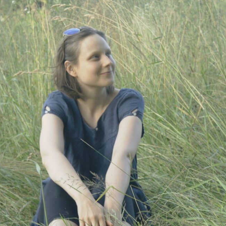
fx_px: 997
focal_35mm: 135
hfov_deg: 12.9
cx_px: 113
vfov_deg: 12.9
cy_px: 128
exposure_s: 1/100
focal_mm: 70
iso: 400
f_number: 10
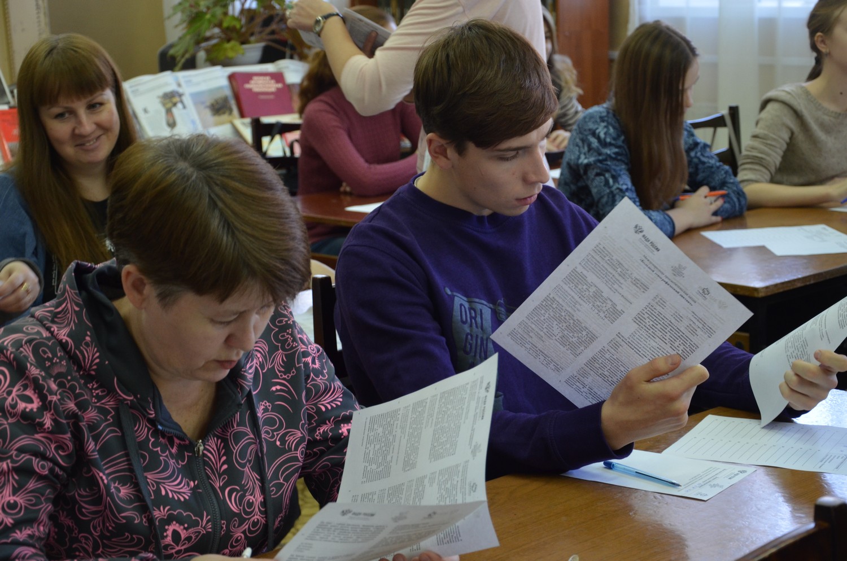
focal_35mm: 75
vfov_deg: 18.1
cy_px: 280
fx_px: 1761
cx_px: 424
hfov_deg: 27.0
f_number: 5
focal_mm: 50
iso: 800
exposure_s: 1/40
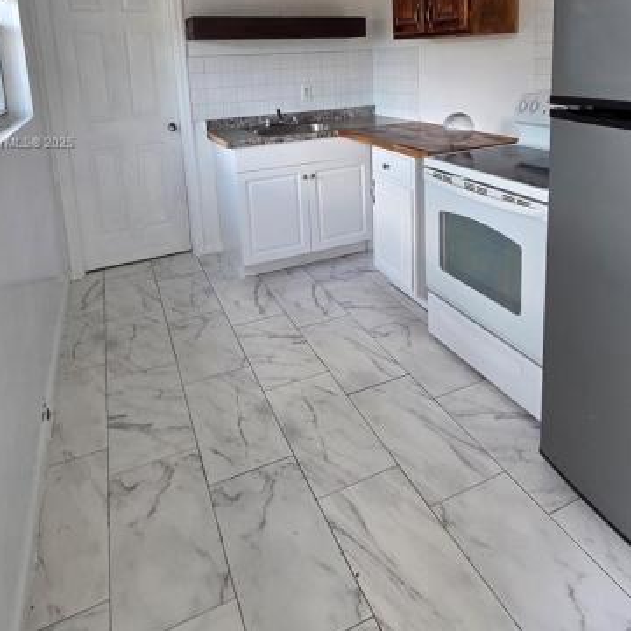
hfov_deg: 67.0
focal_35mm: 23
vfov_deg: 62.6
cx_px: 354
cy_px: 144
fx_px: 474
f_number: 2.2
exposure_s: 1/120
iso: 250
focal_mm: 2.2
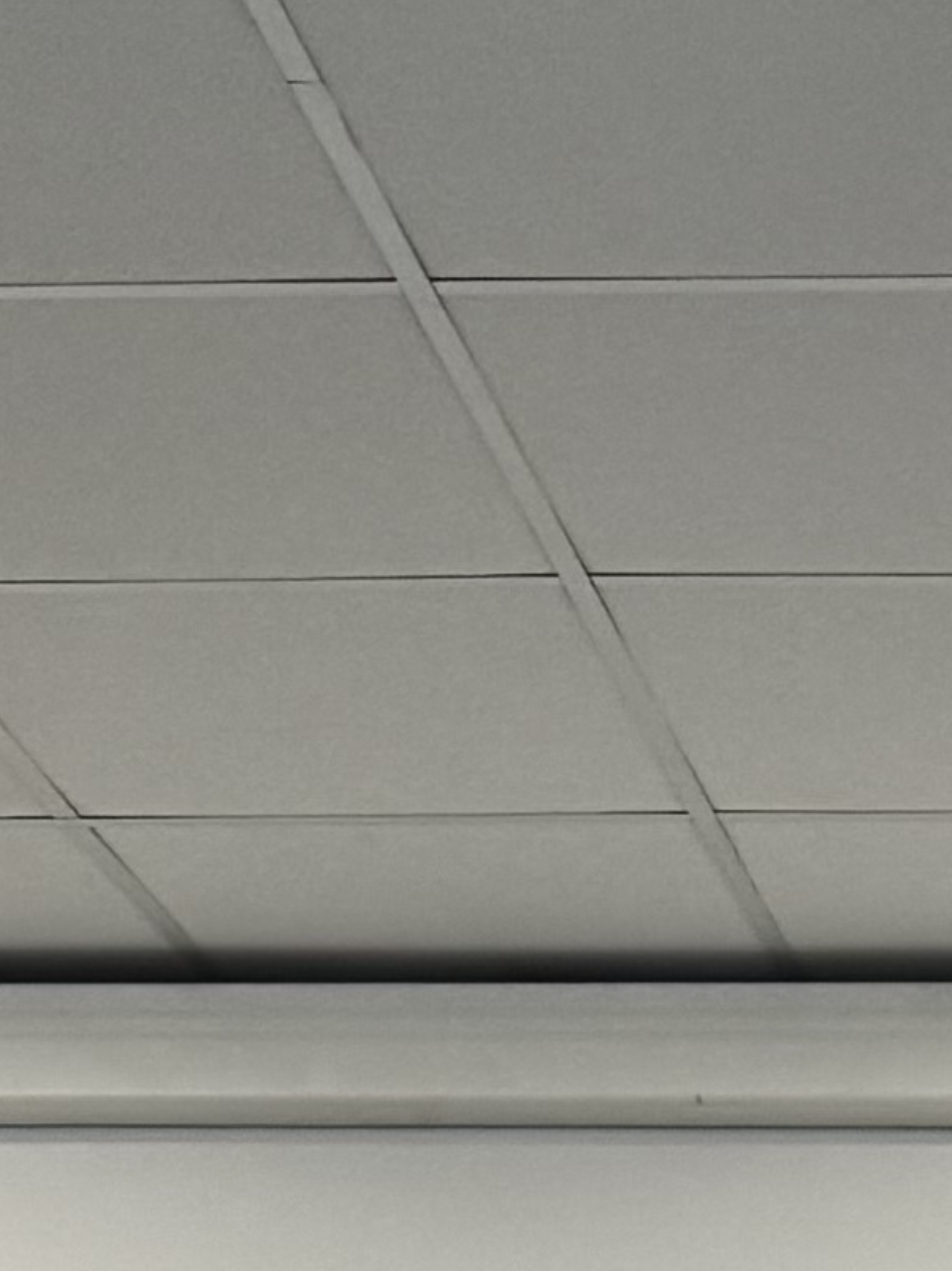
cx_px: 1313
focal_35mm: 171
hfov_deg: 8.5
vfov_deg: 9.4
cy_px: 3642
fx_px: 6274
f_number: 1.78
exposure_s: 1/50
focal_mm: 6.76
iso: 200
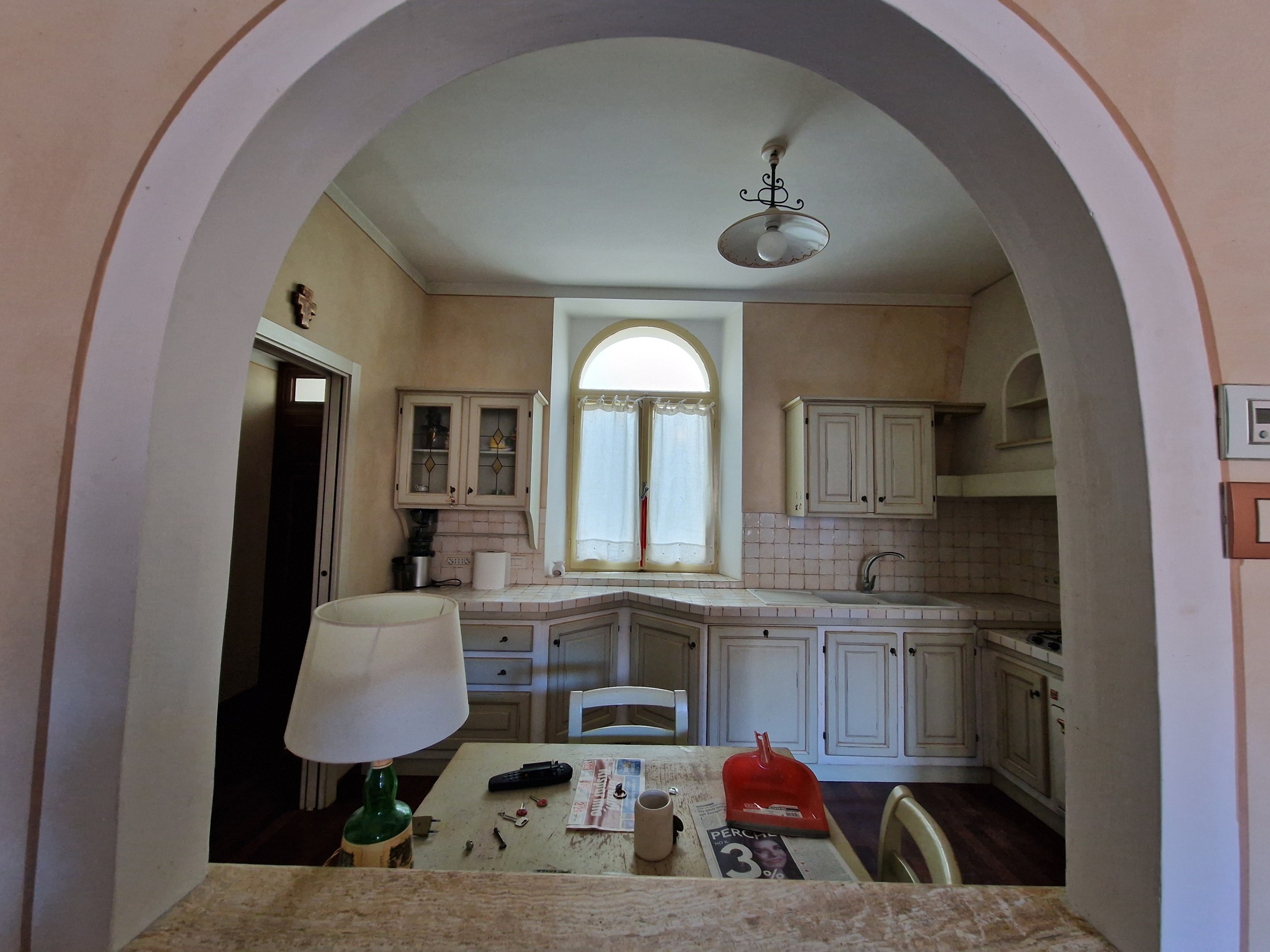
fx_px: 477
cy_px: 476
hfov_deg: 106.2
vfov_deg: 89.9
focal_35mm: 13
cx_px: 635
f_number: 2.2
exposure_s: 1/40
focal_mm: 2.2
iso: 400
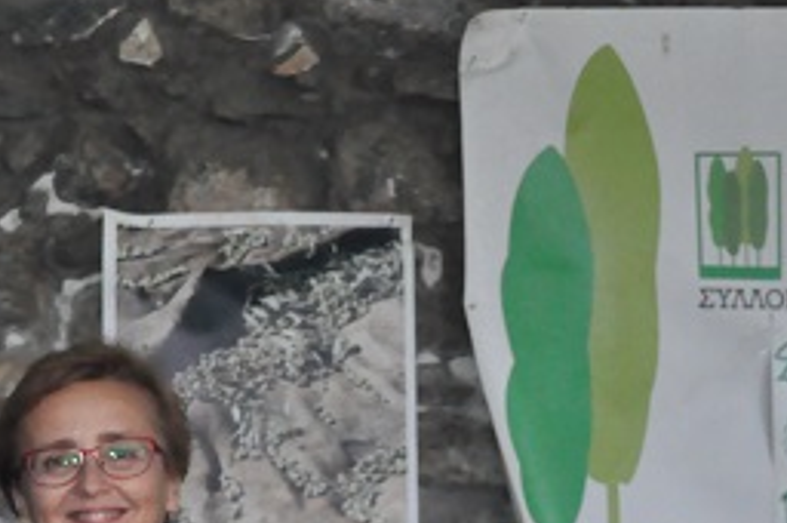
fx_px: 2685
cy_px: 671
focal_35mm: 123
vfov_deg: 10.9
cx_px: 289
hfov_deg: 16.6
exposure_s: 1/60
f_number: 5.6
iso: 3200
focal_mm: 30
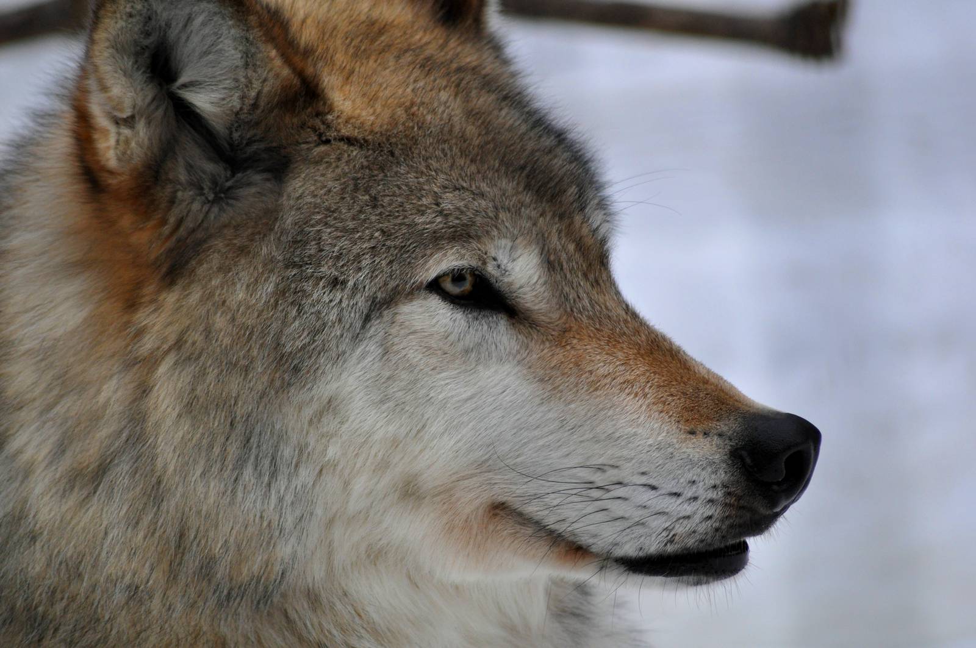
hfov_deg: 4.6
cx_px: 488
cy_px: 324
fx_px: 12186
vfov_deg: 3.0
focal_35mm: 450
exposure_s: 1/800
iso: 800
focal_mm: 300
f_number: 5.6
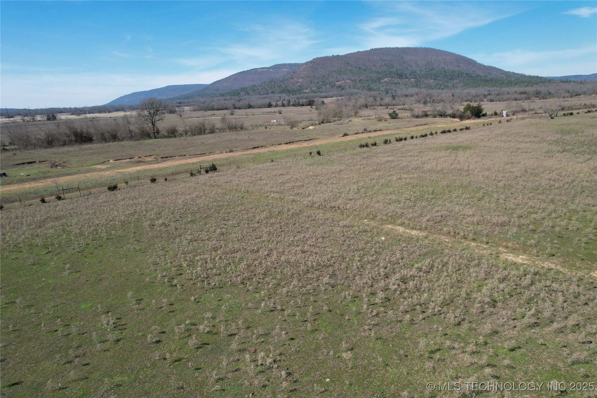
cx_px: 298
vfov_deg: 57.2
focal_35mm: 22
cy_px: 199
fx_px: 365
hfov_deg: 78.6
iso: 100
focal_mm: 8.38
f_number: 2.8
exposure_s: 1/1500
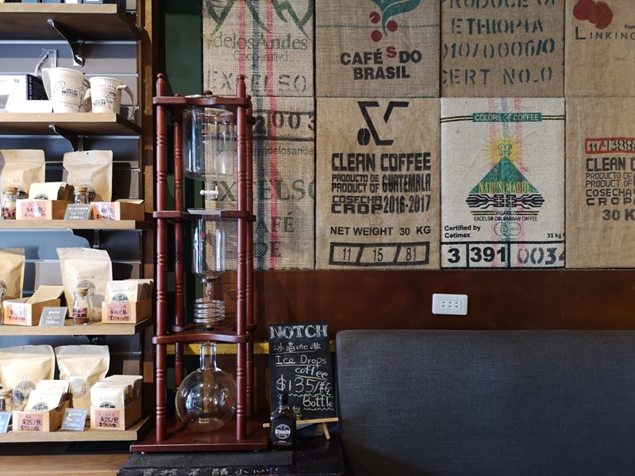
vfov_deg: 51.4
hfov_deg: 65.3
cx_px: 318
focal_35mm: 27
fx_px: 495
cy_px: 238
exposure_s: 1/33.3
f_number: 1.8
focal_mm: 3.95
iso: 250
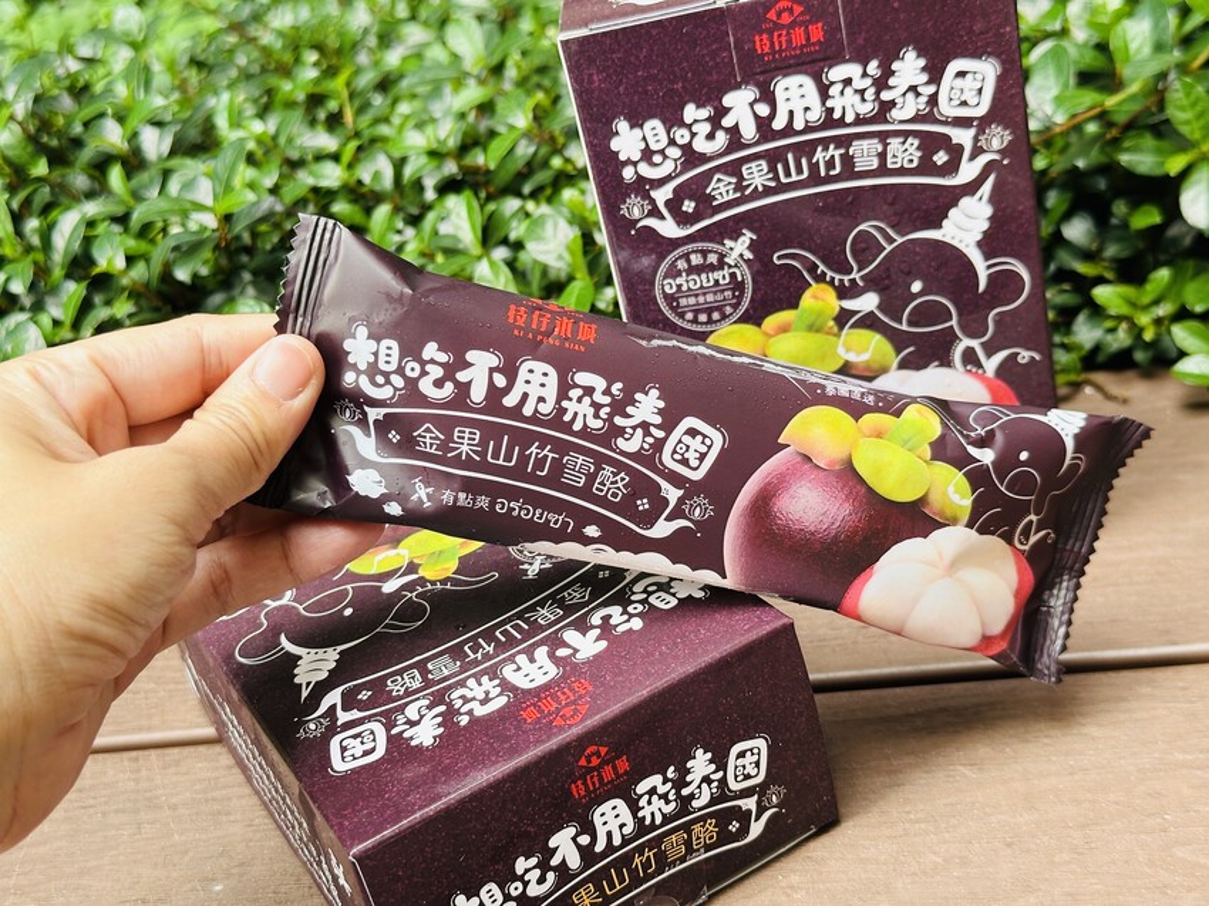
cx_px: 604
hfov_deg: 39.7
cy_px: 453
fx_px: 1676
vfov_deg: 30.3
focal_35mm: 48
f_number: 1.78
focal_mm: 6.86
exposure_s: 1/67
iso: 80
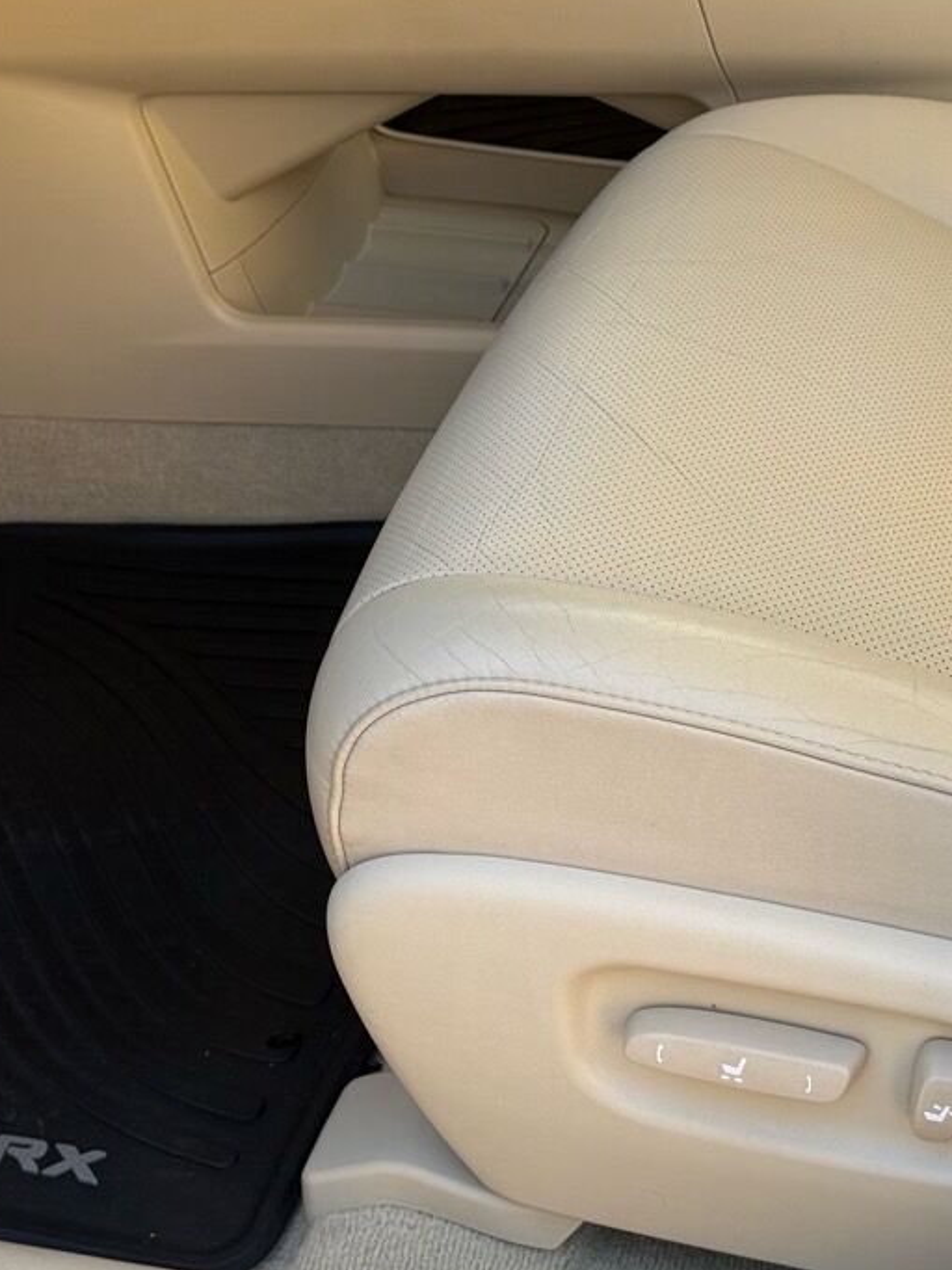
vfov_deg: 27.0
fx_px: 2641
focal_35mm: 72
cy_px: 602
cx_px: 746
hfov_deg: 20.2
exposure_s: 1/297
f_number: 1.78
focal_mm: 6.76
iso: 64
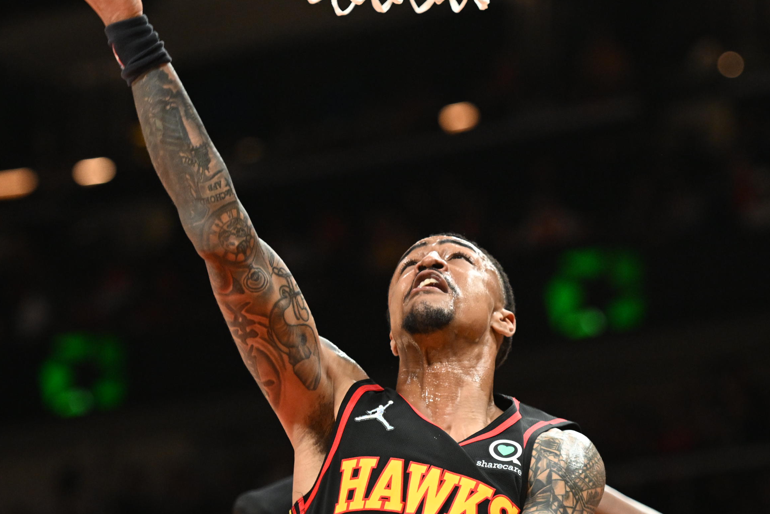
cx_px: 391
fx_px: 4770
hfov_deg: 9.2
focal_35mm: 223
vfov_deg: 6.2
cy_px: 175
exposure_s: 1/1250
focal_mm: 125
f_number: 2.8
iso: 3200
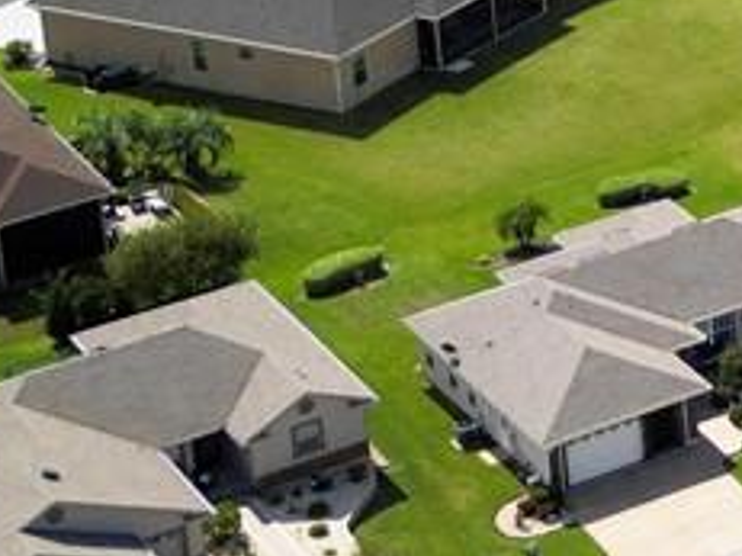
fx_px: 3556
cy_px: -106
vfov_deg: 8.8
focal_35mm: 166
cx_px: 1905
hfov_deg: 10.1
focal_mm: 6.72
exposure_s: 1/40
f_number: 1.7
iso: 100
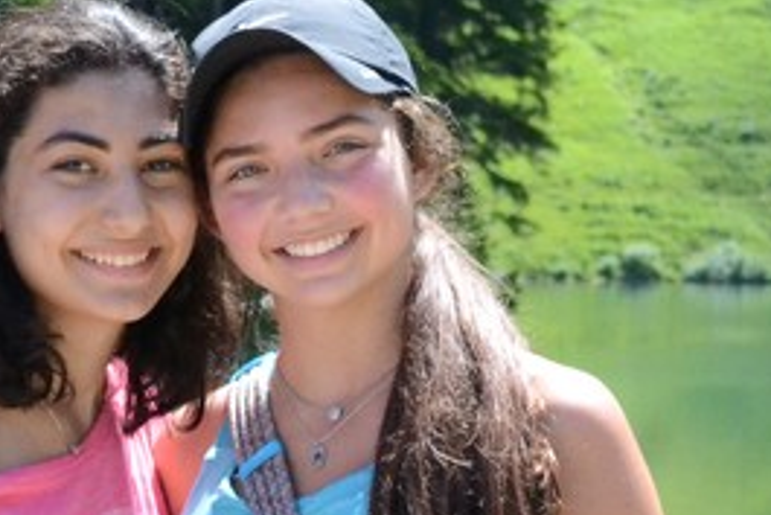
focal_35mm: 139
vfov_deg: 9.8
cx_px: 346
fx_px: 2978
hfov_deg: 14.7
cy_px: 505
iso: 2500
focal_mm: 24
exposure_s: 1/4000
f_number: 5
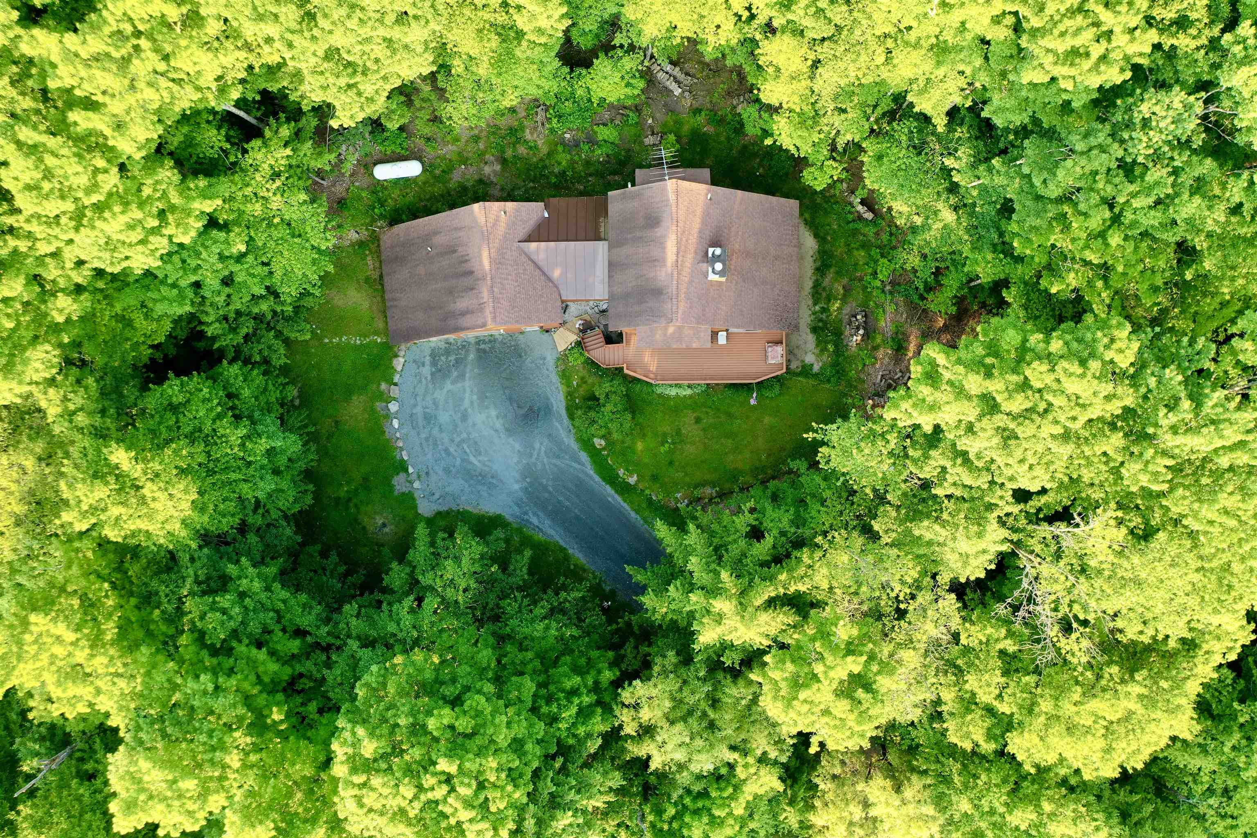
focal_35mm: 28
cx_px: 628
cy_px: 419
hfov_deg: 65.5
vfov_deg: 46.4
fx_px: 978
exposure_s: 1/80
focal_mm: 10.26
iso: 100
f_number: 3.5
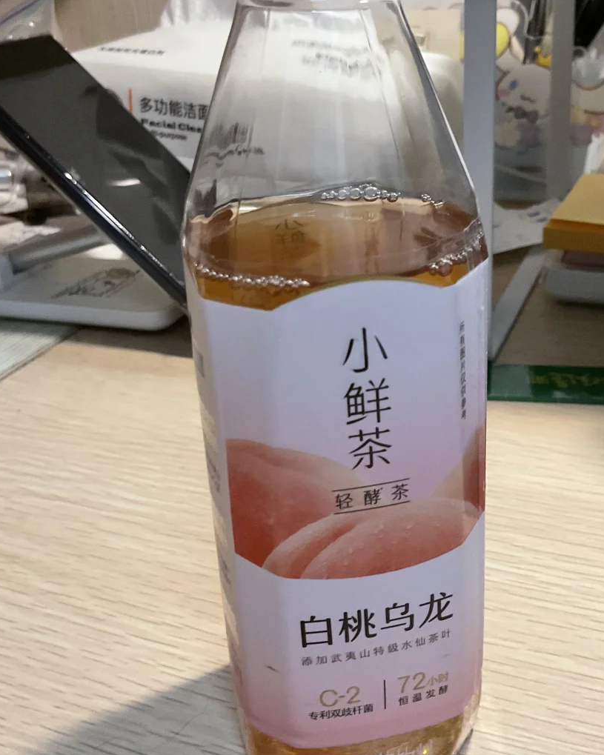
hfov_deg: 37.3
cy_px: 343
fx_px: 894
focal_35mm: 40
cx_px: 331
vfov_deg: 45.7
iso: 250
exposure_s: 1/50
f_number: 1.8
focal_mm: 3
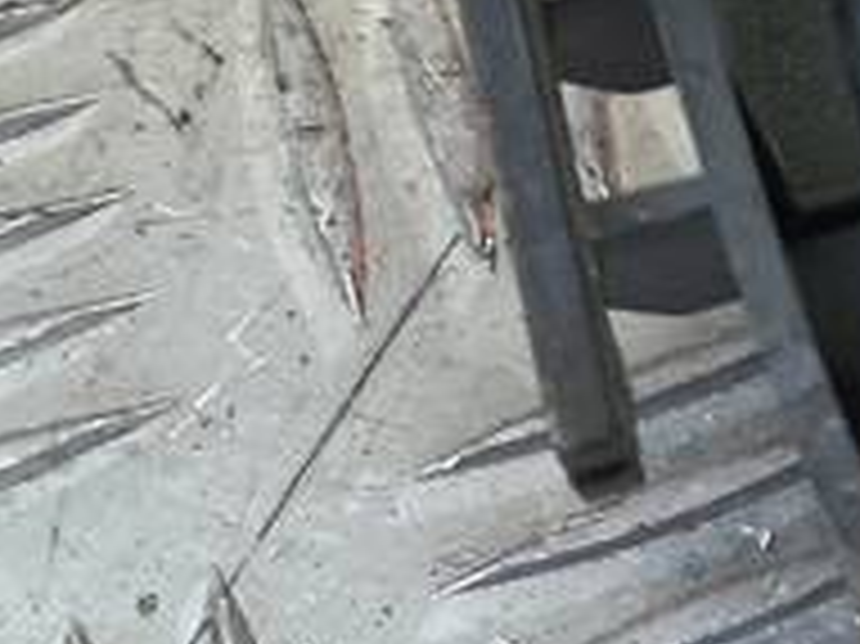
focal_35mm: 134
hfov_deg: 13.4
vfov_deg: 10.7
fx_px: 3327
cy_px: -266
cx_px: 1504
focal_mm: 4.6
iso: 80
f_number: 1.8
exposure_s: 1/50
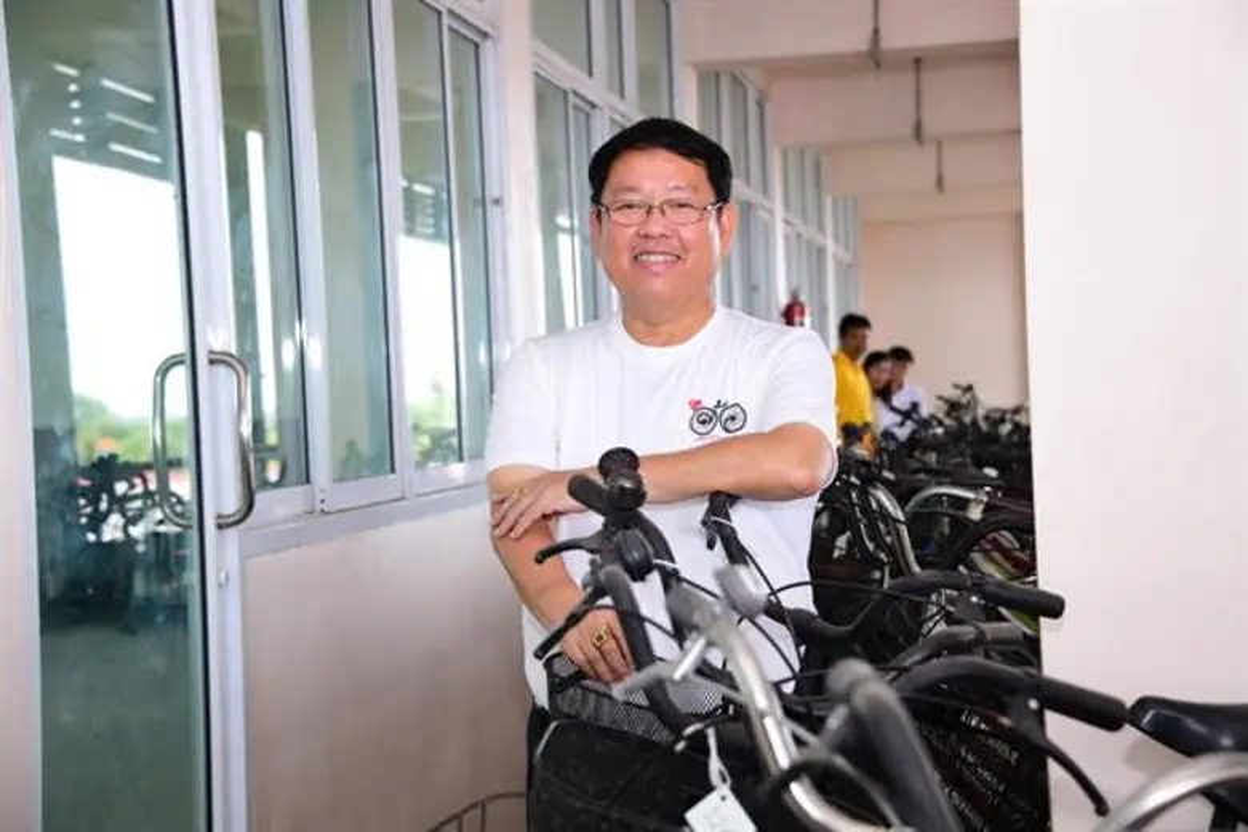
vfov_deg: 19.5
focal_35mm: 70
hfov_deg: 28.8
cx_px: 624
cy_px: 416
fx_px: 2426
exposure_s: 1/250
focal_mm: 70
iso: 1250
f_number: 5.6
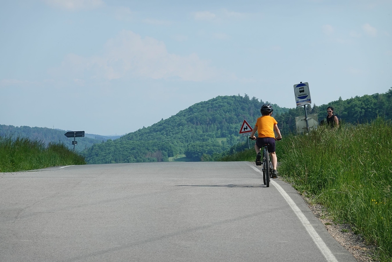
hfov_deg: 11.1
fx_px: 2025
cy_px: 131
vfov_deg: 7.4
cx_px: 196
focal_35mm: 186
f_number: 7.1
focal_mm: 67.21
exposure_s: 1/320
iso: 125
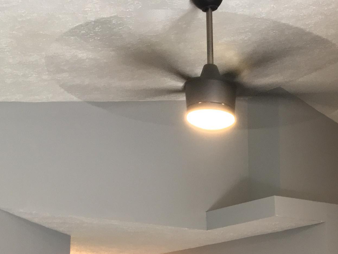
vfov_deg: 19.9
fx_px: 683
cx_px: 329
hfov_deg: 26.5
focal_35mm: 70
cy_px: 293
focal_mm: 4.15
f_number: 2.2
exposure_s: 1/30
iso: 125
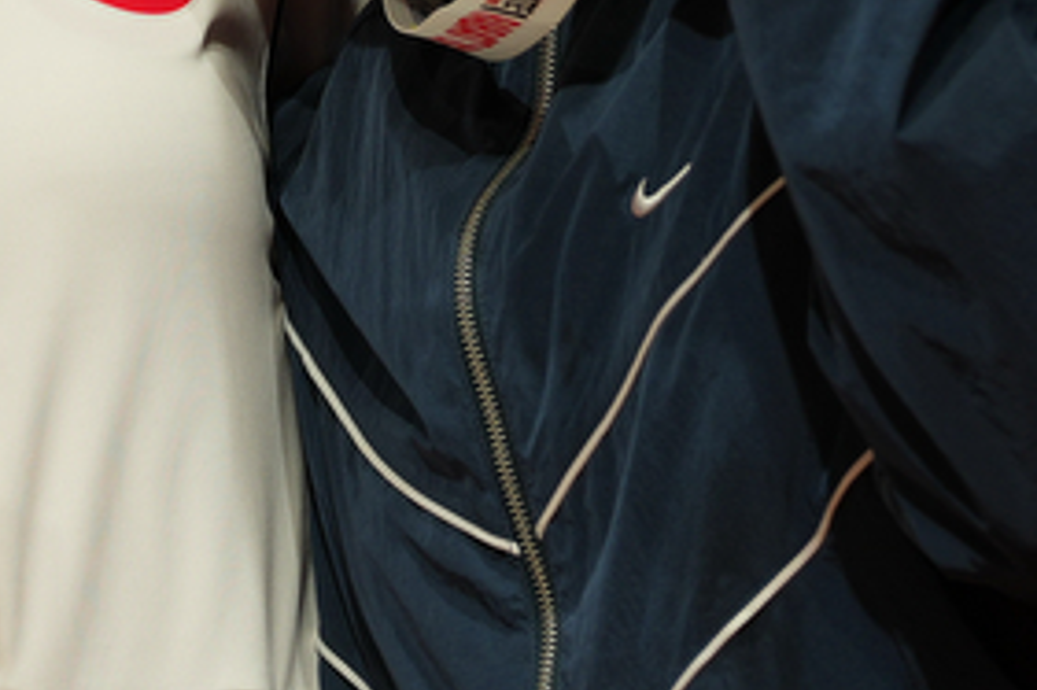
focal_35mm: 1036
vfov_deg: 1.3
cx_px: -491
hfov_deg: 2.0
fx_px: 29824
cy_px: -535
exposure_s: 1/250
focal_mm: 182
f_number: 2.8
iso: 100
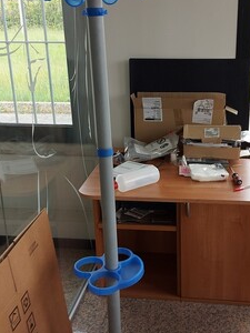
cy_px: 163
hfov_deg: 30.2
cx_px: 151
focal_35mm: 48
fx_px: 462
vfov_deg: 39.7
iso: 80
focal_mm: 5.23
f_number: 1.8
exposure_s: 1/50
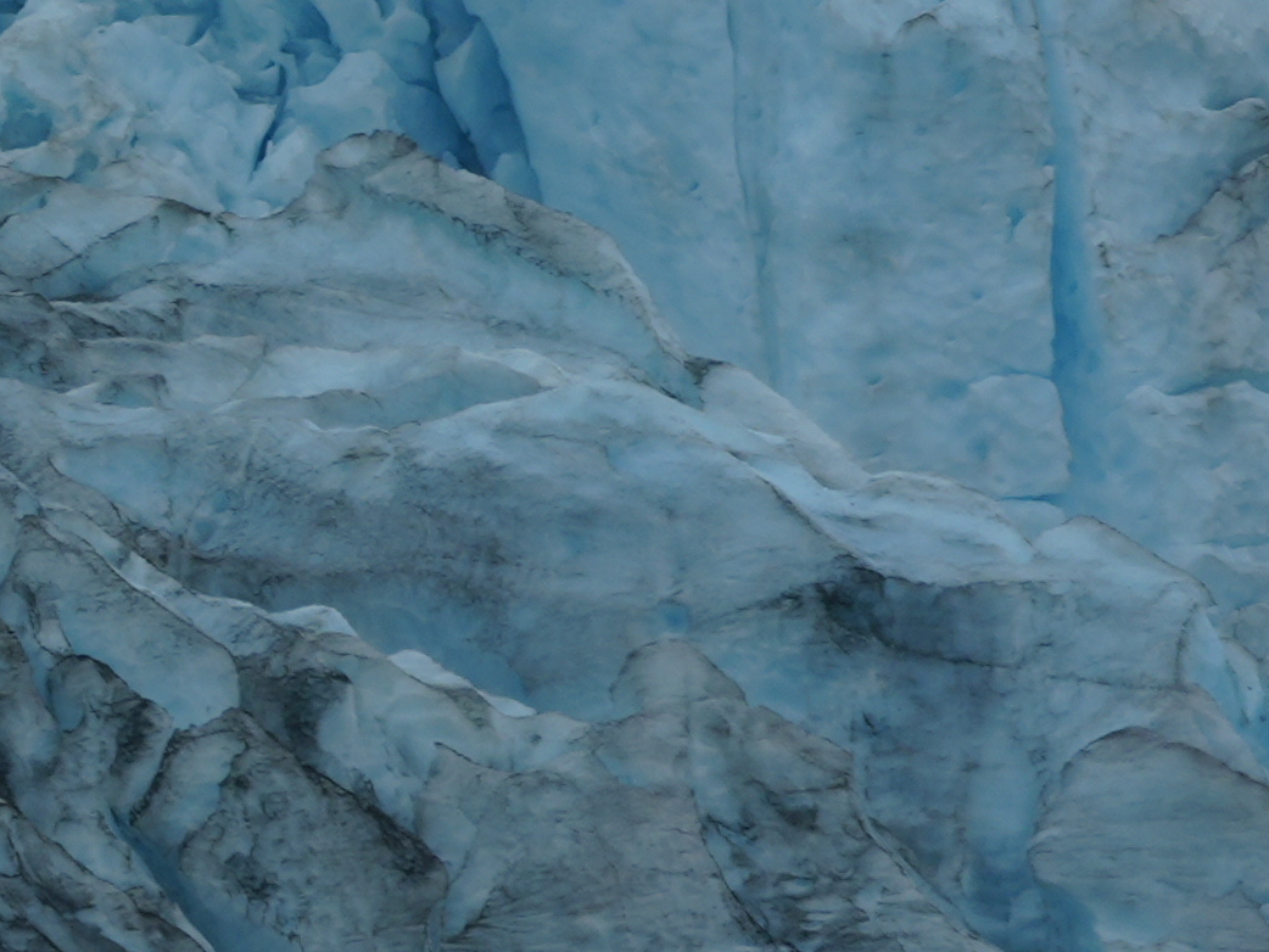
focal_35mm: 1332
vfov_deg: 1.1
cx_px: -2527
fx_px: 48842
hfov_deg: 1.5
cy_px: -657
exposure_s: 1/250
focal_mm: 206
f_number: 5.6
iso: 100
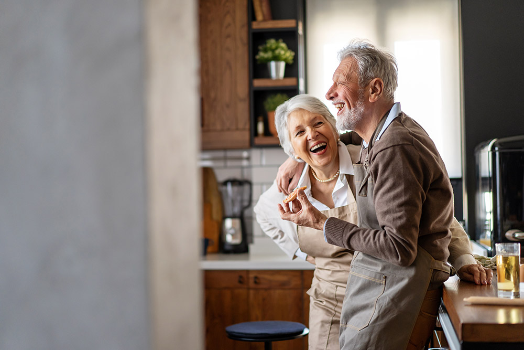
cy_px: 175
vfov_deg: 24.6
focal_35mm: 55
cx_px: 262
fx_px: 801
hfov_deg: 36.2
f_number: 1.8
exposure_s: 1/320
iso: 640
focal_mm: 55
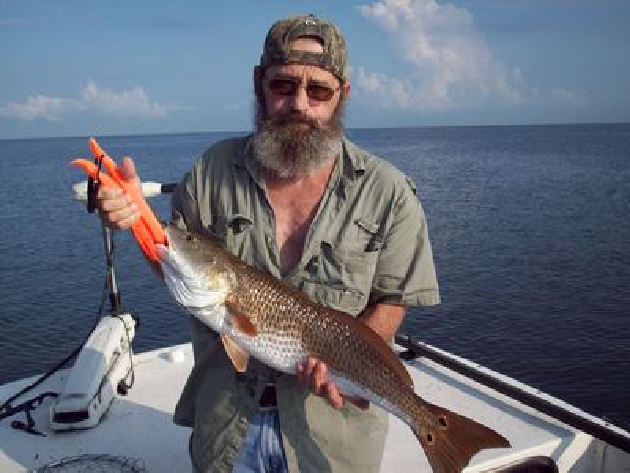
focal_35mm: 46
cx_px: 315
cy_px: 236
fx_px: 837
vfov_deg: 31.5
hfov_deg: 41.2
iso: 80
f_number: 6.3
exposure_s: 1/442
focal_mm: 7.6
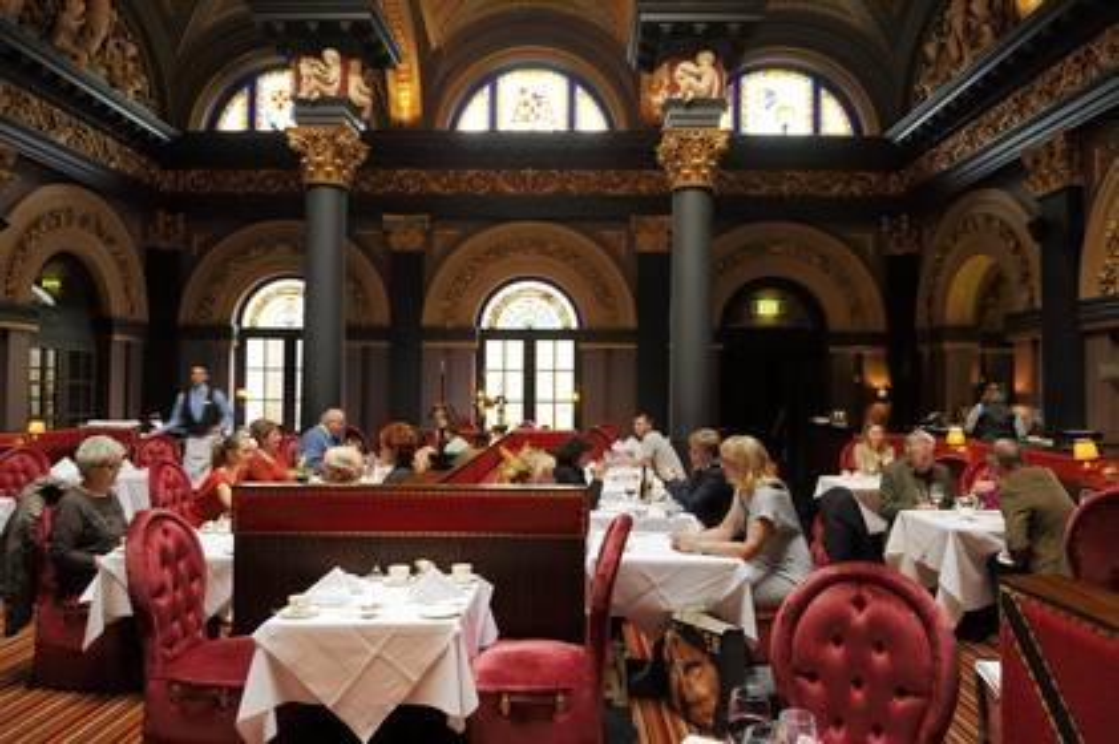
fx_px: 745
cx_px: 560
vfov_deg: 53.1
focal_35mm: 24
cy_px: 372
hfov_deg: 73.8
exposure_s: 1/25
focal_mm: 24
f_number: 5
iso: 800
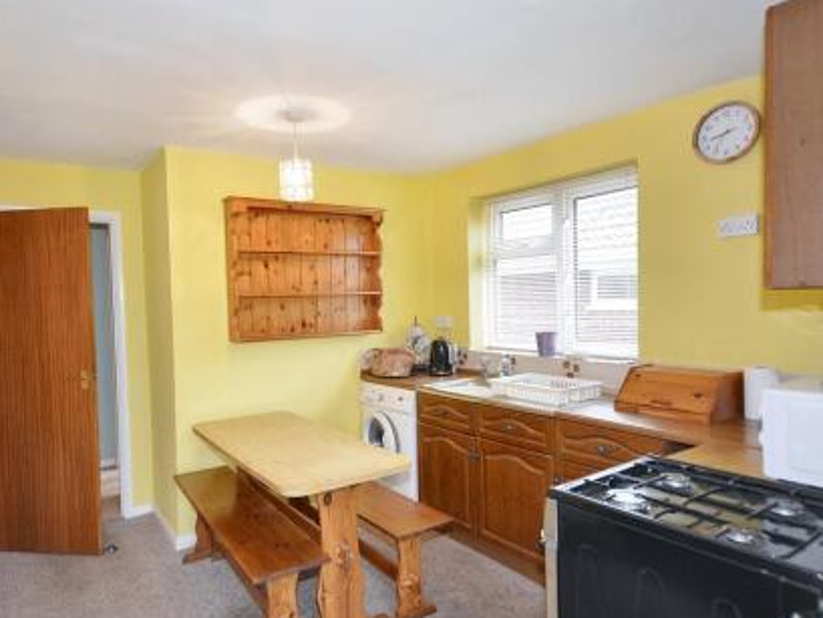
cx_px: 368
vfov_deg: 67.9
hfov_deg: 83.5
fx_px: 459
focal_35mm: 19
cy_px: 313
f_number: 4
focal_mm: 11.5
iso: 560
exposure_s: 1/60
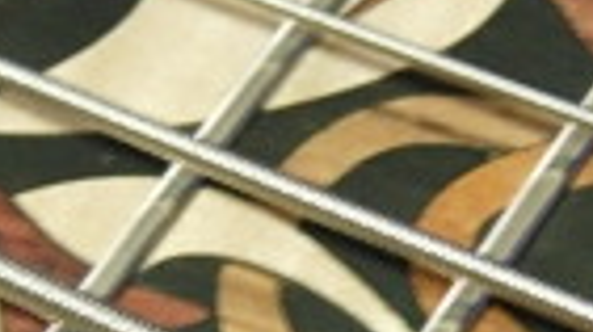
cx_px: 379
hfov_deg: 12.1
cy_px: 240
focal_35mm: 178
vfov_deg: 6.8
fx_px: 2796
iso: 168
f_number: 2.7
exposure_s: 1/4
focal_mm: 7.5
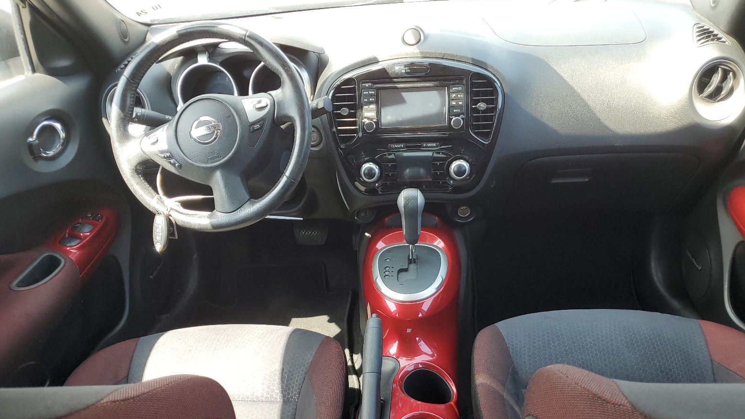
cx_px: 378
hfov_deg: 66.1
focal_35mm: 29
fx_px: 573
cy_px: 276
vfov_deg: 39.7
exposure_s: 1/167
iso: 50
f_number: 1.5
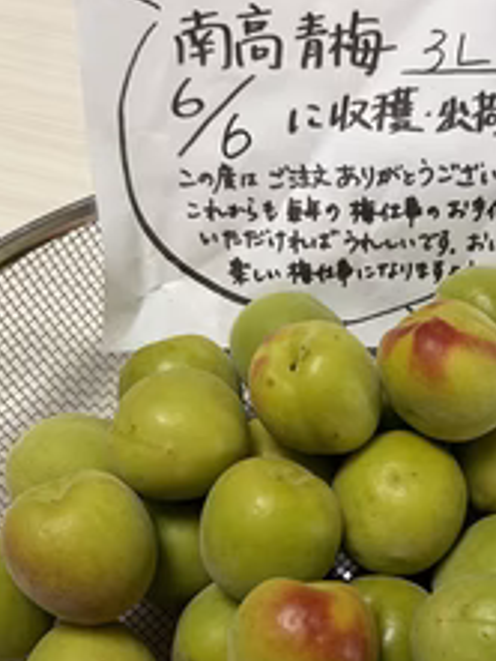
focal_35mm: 47
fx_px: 897
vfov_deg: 40.0
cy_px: 437
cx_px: 376
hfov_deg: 30.4
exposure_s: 1/76
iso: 125
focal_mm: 5.7
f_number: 1.5
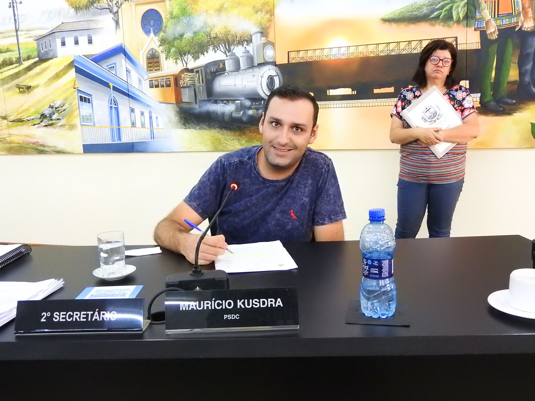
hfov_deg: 55.3
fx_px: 510
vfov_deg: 43.0
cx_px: 268
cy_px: 200
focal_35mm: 33
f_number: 3.6
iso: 1600
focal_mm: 5.9
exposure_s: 1/30
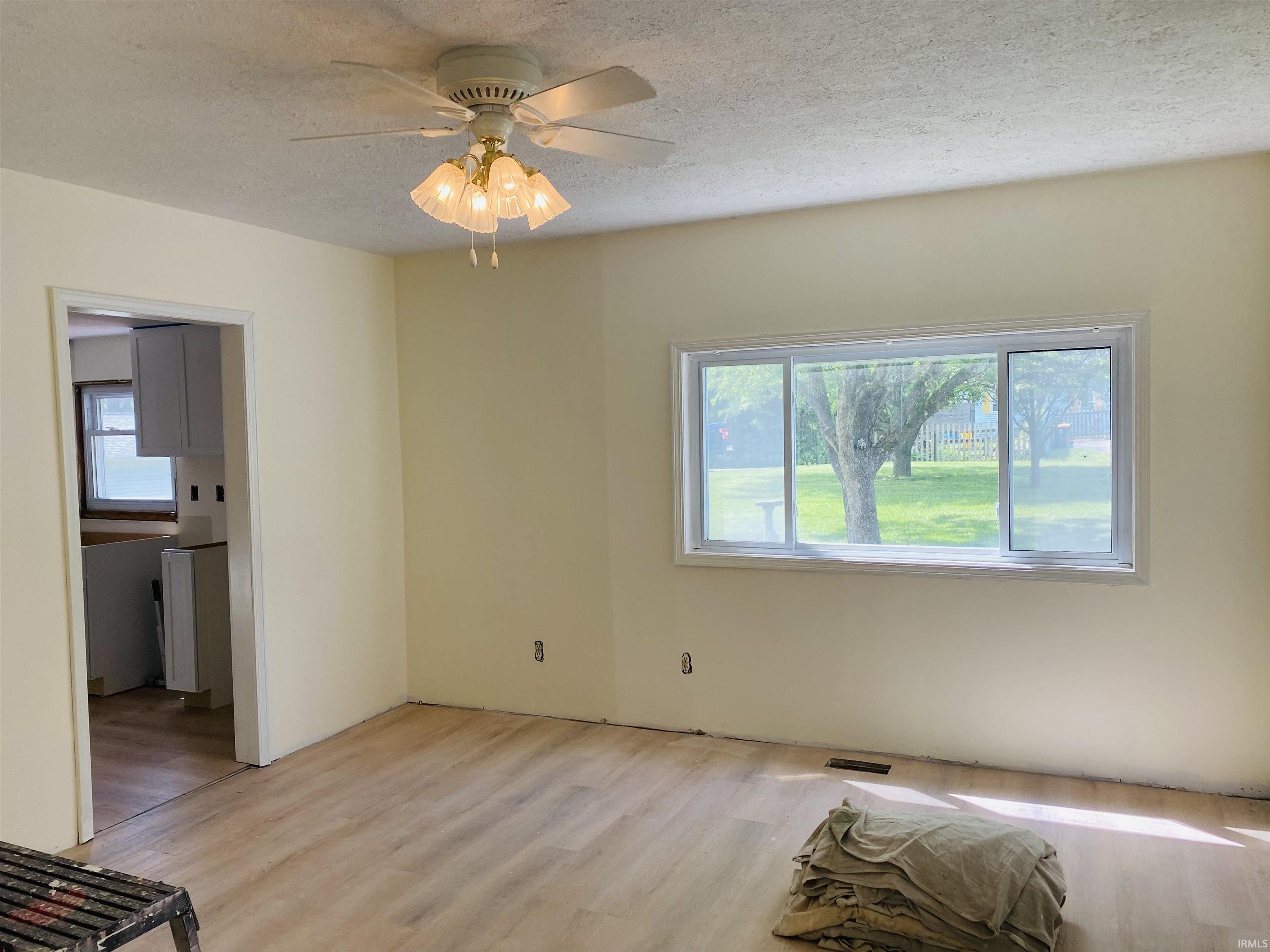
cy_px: 476
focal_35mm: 26
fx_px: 954
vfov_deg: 53.1
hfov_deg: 67.3
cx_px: 635
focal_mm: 4.25
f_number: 1.8
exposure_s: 1/217
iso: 32
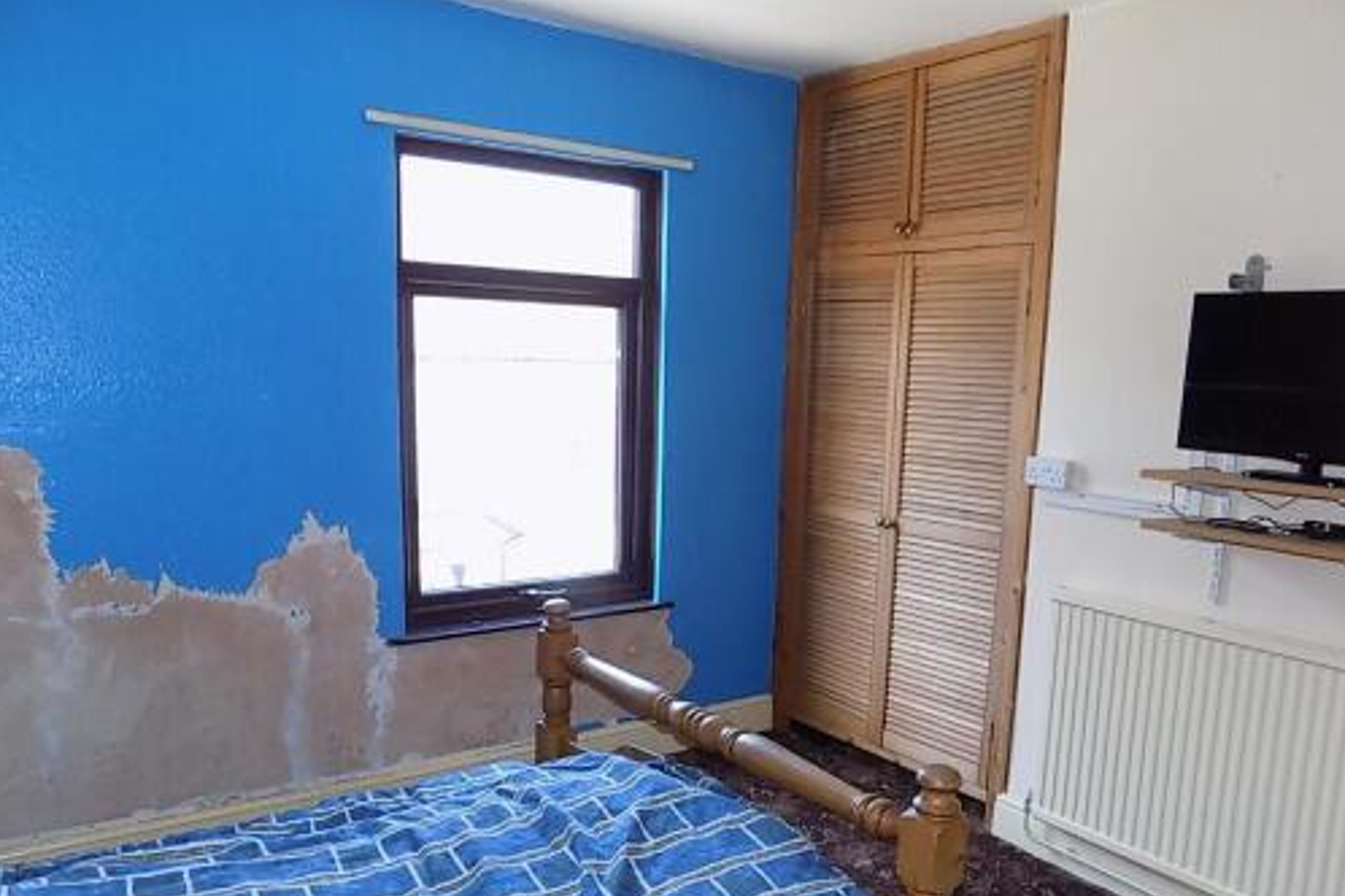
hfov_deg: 65.4
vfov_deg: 46.0
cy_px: 565
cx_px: 731
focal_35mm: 28
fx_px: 1046
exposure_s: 1/30
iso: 200
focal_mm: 4
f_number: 3.1
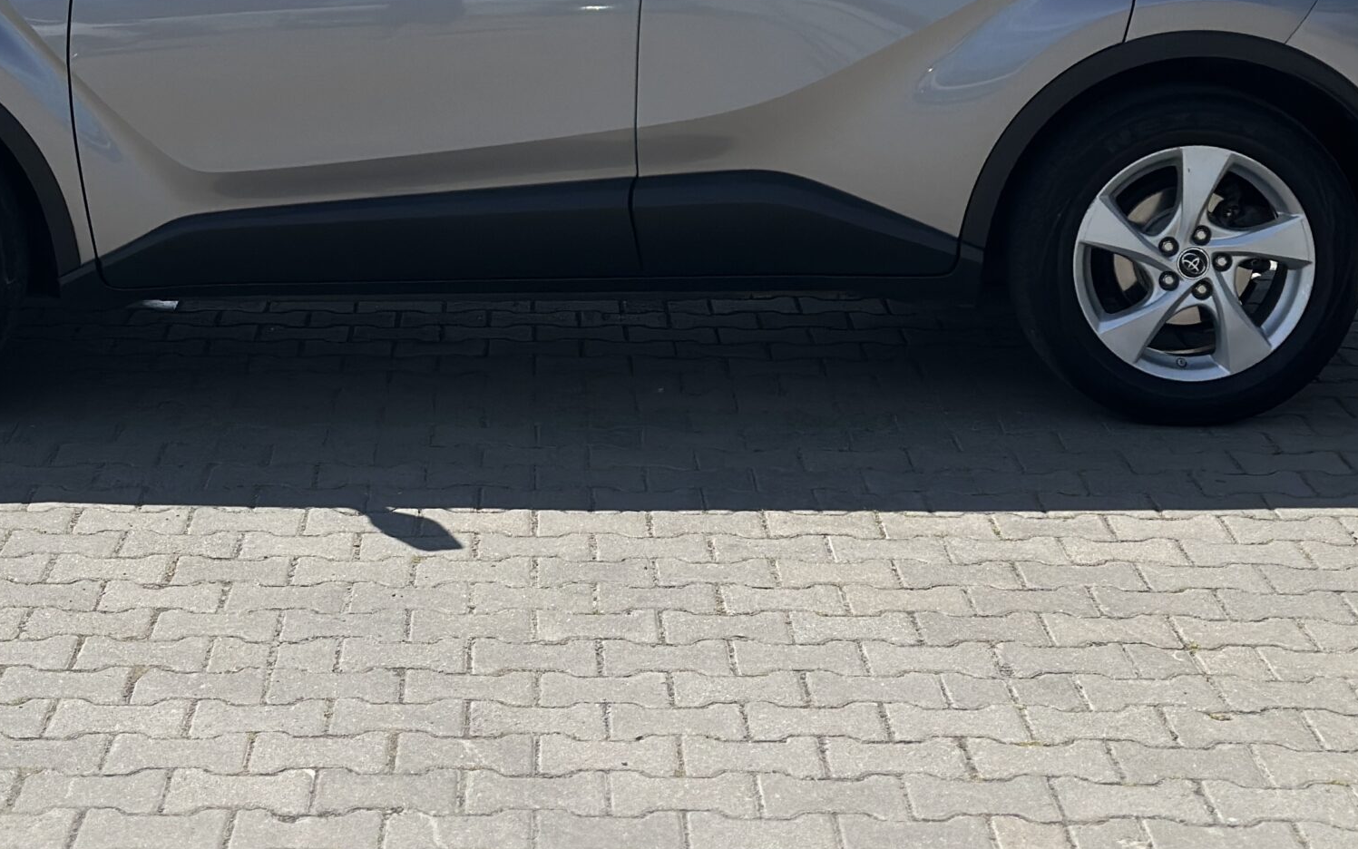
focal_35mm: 87
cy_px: 15
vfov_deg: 14.8
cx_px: 484
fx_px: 3220
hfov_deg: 23.7
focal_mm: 6.86
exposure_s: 1/7634
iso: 100
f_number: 1.78
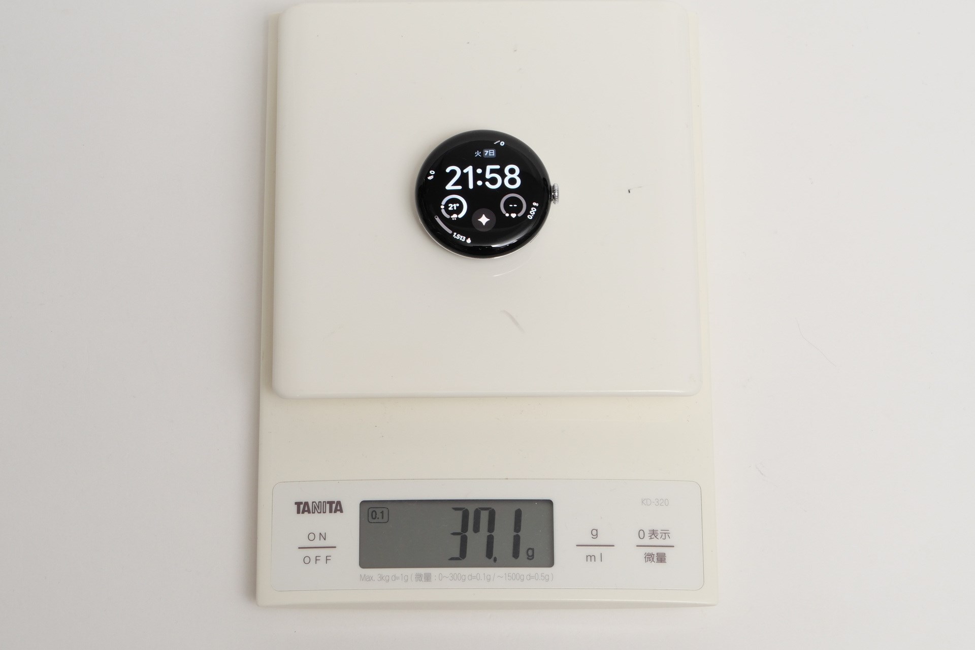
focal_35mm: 91
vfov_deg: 15.0
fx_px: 2464
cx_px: 488
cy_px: 325
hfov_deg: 22.4
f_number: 7.1
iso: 400
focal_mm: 44
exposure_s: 1/30
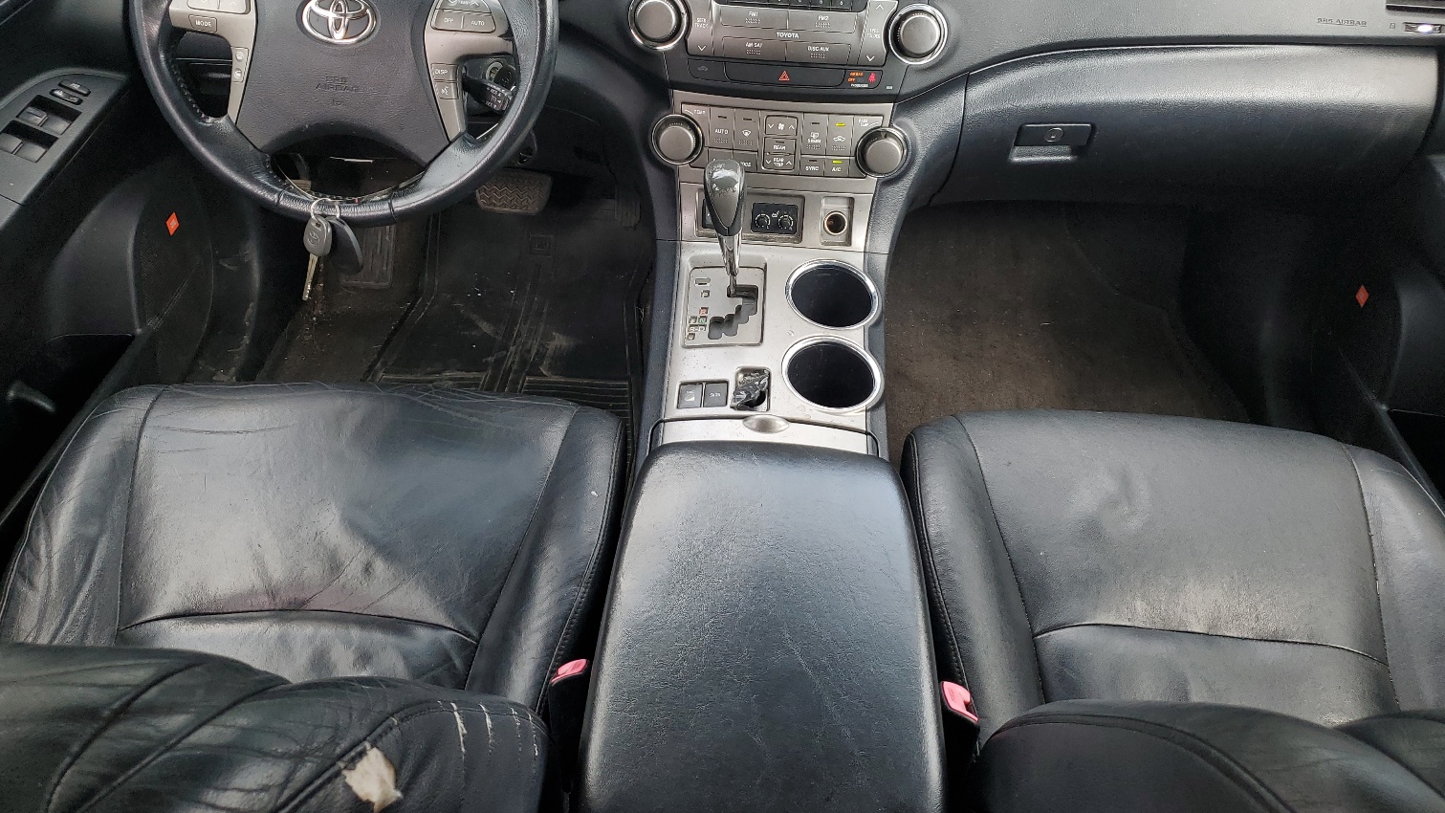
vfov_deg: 38.4
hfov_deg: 64.3
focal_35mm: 30
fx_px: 1149
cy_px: 253
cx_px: 762
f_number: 1.5
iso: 50
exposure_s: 1/133
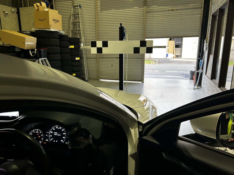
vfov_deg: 53.1
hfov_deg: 67.3
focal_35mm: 26
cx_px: 117
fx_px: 176
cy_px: 88
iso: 100
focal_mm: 5.7
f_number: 1.5
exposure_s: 1/98
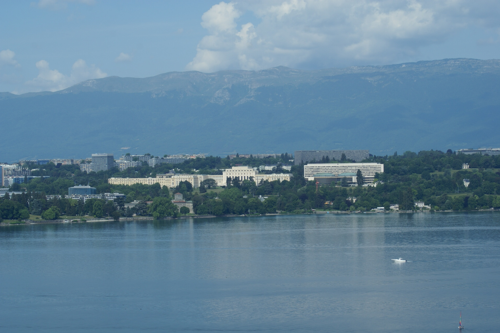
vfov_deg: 12.2
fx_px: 1562
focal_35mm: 112
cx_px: 250
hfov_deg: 18.2
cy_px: 166
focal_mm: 75
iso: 100
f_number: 13
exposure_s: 1/200
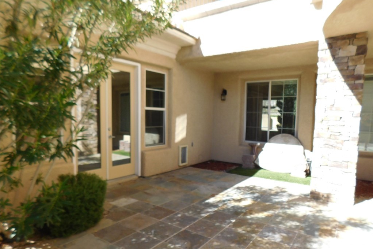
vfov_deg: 53.0
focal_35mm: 24
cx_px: 187
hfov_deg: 73.8
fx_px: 249
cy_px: 140
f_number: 3
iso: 125
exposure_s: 1/400
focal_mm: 4
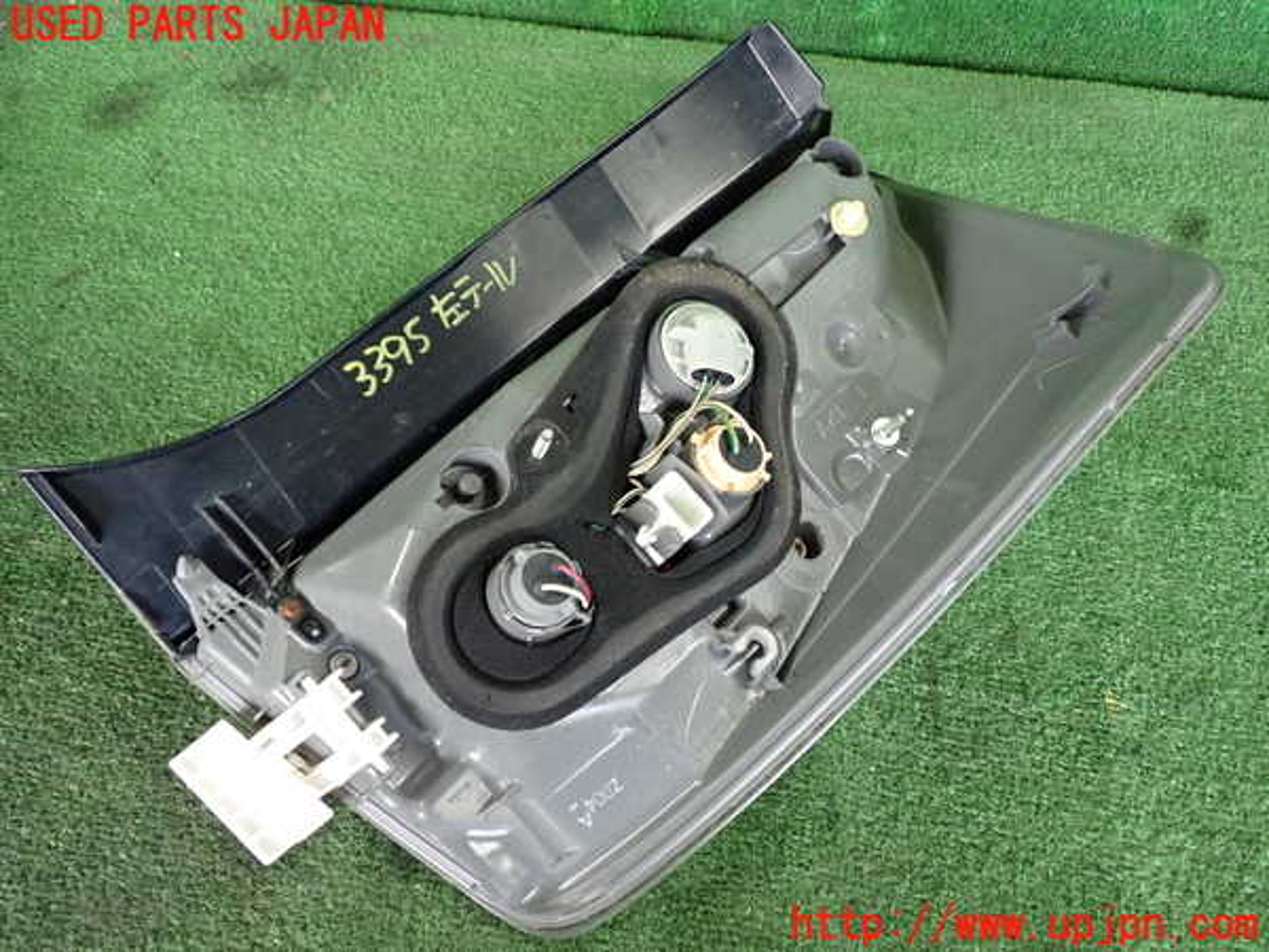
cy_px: 476
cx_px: 634
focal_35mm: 30
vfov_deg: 46.8
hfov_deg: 60.0
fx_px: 1100
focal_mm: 5.4
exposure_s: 1/125
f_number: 2.3
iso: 1000
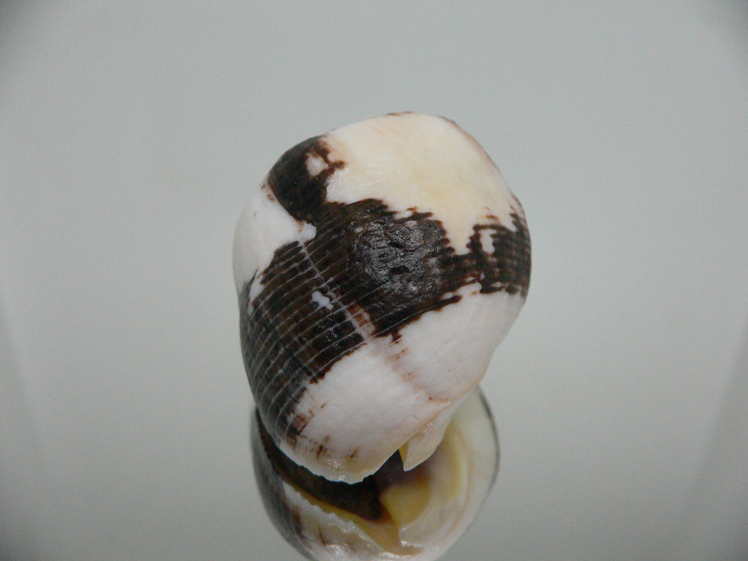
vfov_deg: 40.7
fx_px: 756
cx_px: 374
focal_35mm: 35
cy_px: 280
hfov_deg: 52.6
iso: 200
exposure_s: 1/60
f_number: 2.8
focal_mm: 4.6
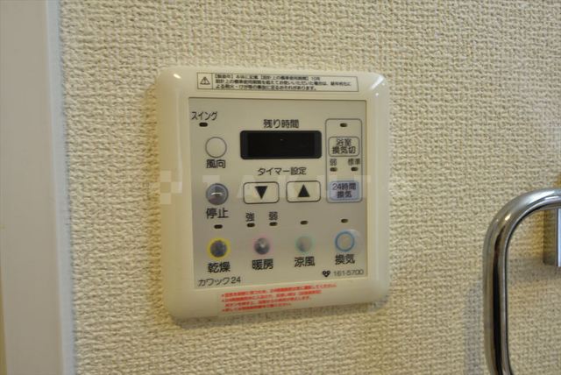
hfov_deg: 73.7
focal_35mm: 24
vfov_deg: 53.2
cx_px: 280
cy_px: 188
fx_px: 374
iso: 100
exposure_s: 1/5
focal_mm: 16
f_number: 5.6
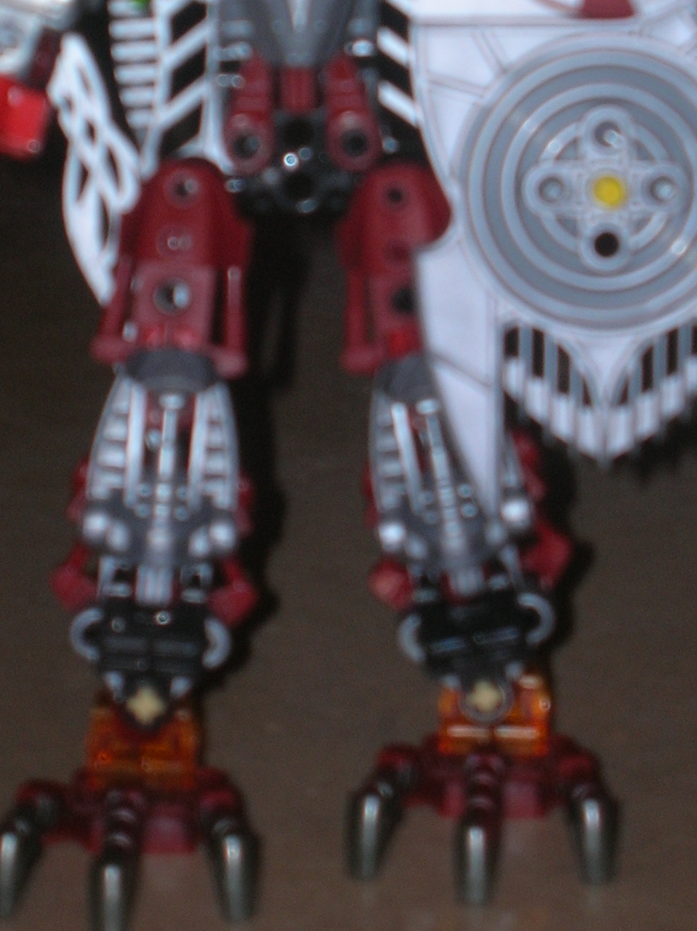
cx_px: 405
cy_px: 122
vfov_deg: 10.8
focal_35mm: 182
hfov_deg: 8.1
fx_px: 4894
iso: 50
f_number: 4.9
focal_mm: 17.1
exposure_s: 1/60.1
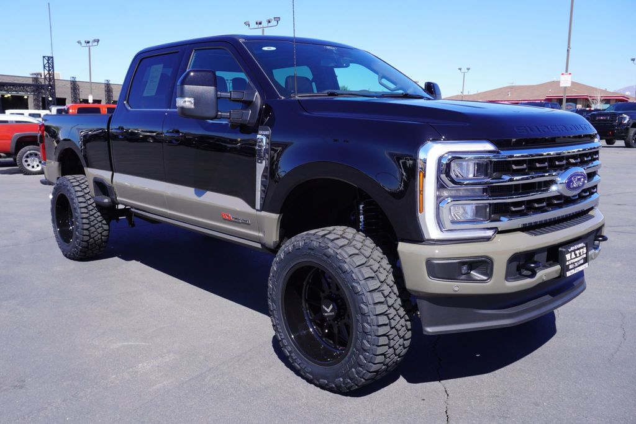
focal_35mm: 32
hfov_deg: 59.5
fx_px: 557
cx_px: 318
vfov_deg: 41.8
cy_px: 212
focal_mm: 21
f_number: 9
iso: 100
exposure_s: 1/125
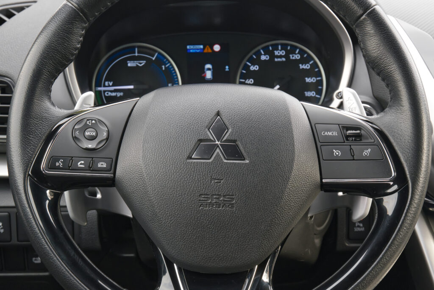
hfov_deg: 29.6
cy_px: 145
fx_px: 820
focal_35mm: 68
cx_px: 217
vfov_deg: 20.0
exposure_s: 1/80
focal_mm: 45
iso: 2000
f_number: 9
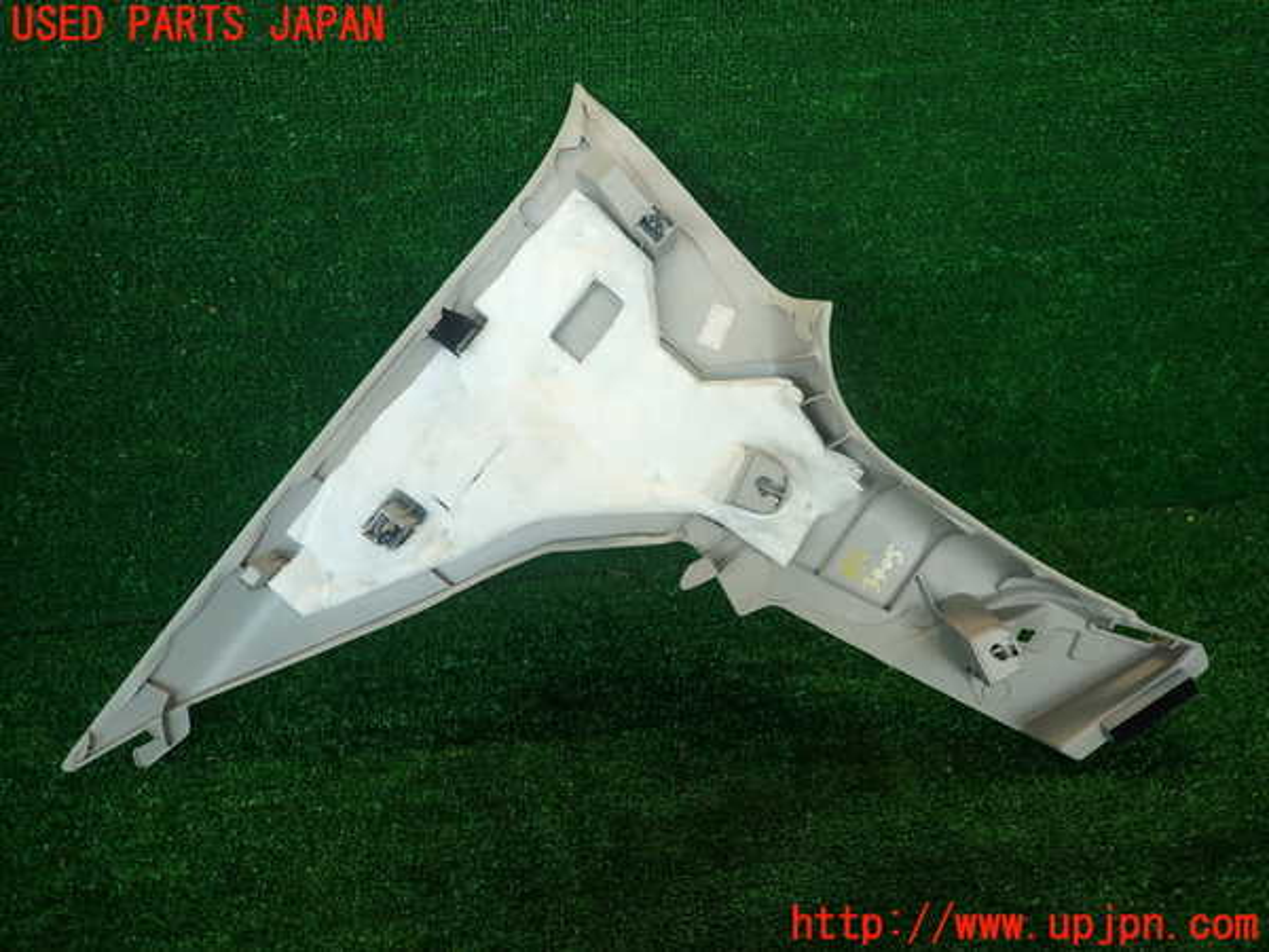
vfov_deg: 54.9
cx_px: 634
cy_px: 476
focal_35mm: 25
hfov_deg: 69.4
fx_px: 916
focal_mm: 4.5
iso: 100
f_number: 2
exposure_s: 1/80
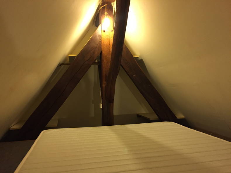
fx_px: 193
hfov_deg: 61.7
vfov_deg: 48.2
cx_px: 116
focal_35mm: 29
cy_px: 86
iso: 250
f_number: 2.2
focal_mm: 4.15
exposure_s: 1/20
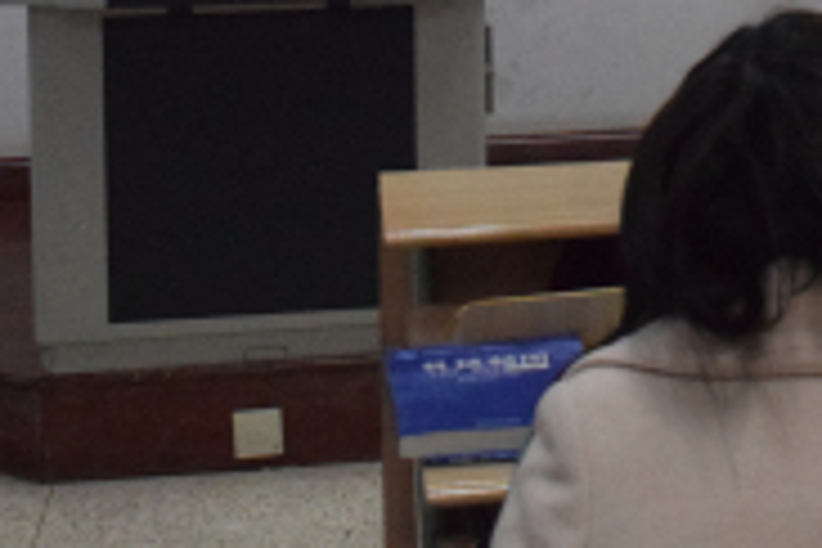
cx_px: 916
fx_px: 2466
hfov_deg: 18.2
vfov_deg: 12.0
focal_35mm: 108
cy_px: -305
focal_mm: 22
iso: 6400
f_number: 7.1
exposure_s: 1/200
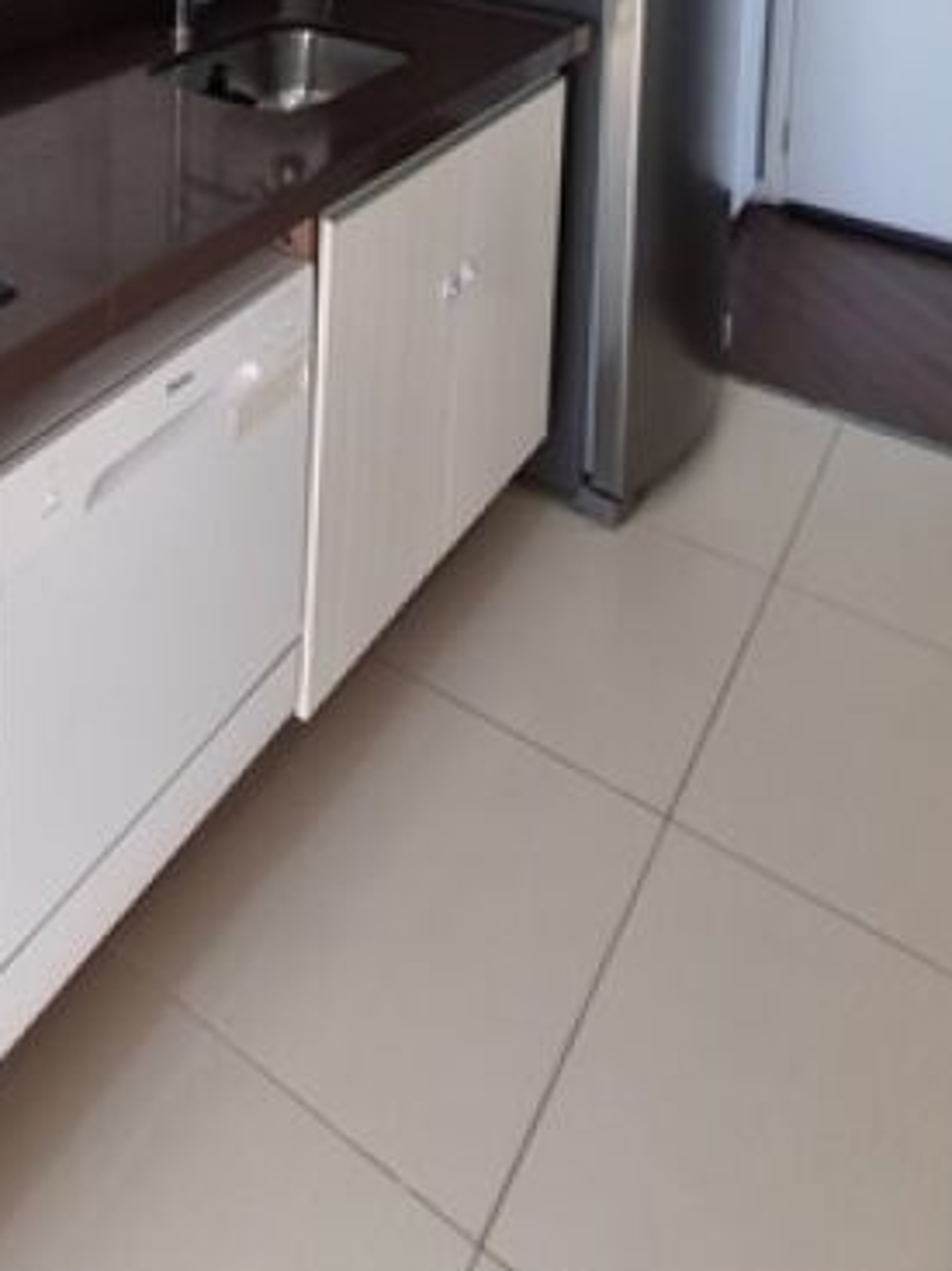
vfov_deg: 39.9
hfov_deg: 40.6
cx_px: 235
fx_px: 1247
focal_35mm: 34
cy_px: -229
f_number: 2.2
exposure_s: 1/60
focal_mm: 1.74
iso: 64
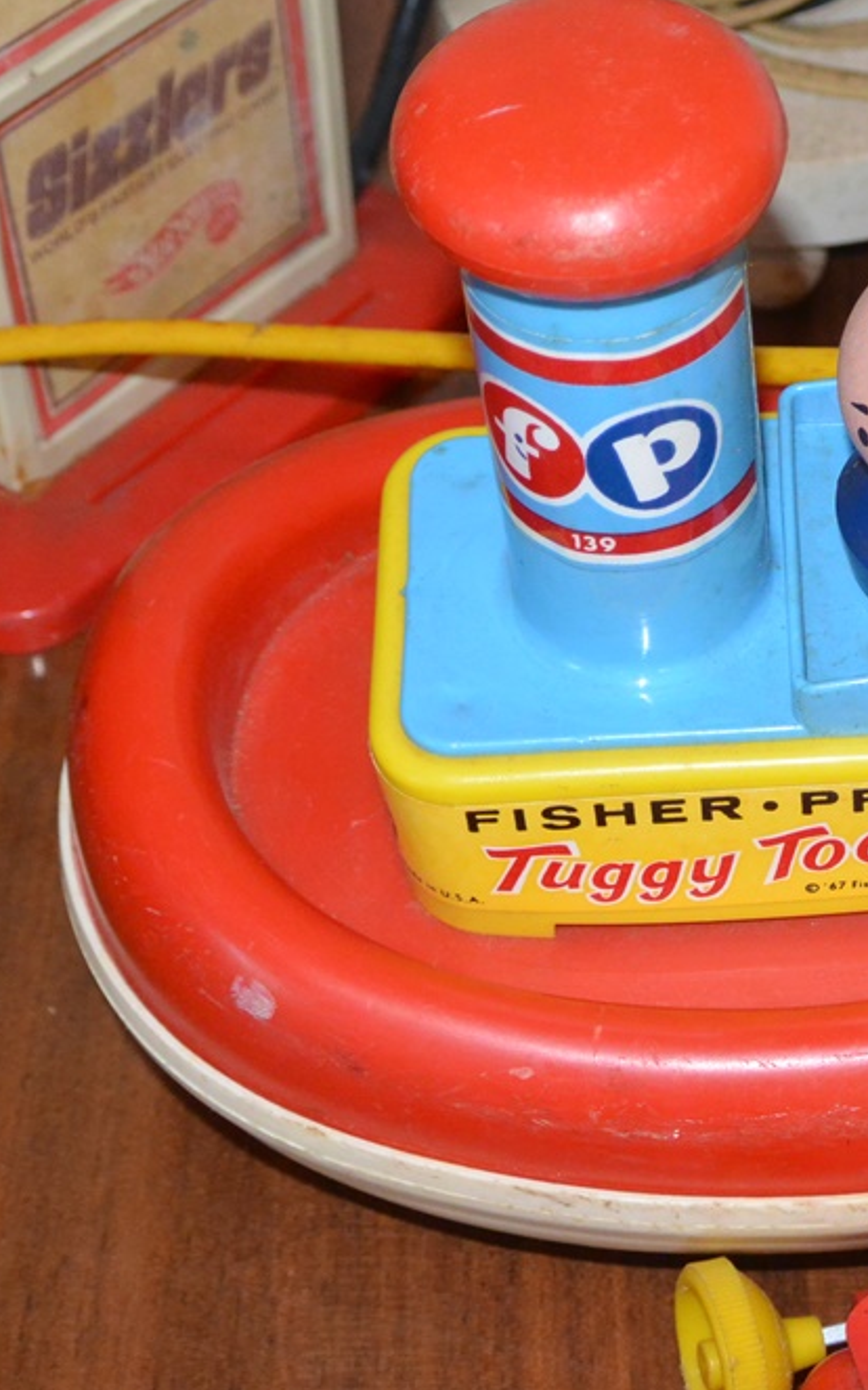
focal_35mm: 83
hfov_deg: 15.4
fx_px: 3144
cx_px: 866
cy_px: 695
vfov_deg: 24.9
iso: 900
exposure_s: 1/60
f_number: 5
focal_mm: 20.3
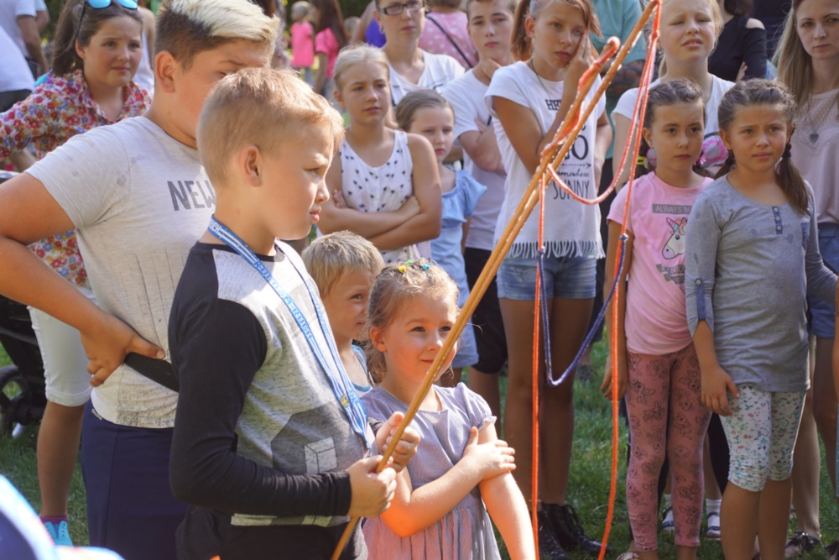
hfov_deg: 22.6
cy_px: 280
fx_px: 2098
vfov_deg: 15.2
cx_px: 420
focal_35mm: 90
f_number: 5
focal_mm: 60
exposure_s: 1/160
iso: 200
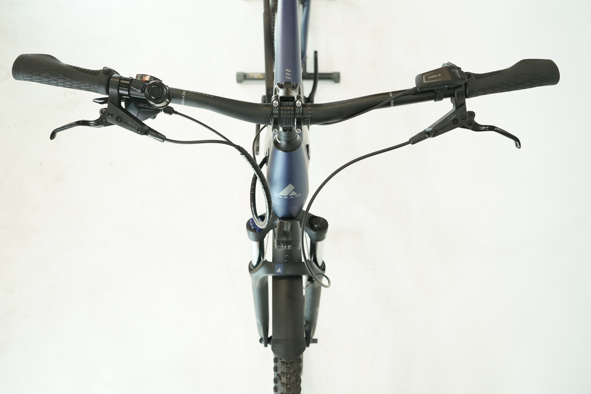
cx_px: 296
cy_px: 197
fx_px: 542
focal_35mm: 33
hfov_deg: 57.2
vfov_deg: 40.0
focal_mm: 33
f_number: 5
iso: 1600
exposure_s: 1/200
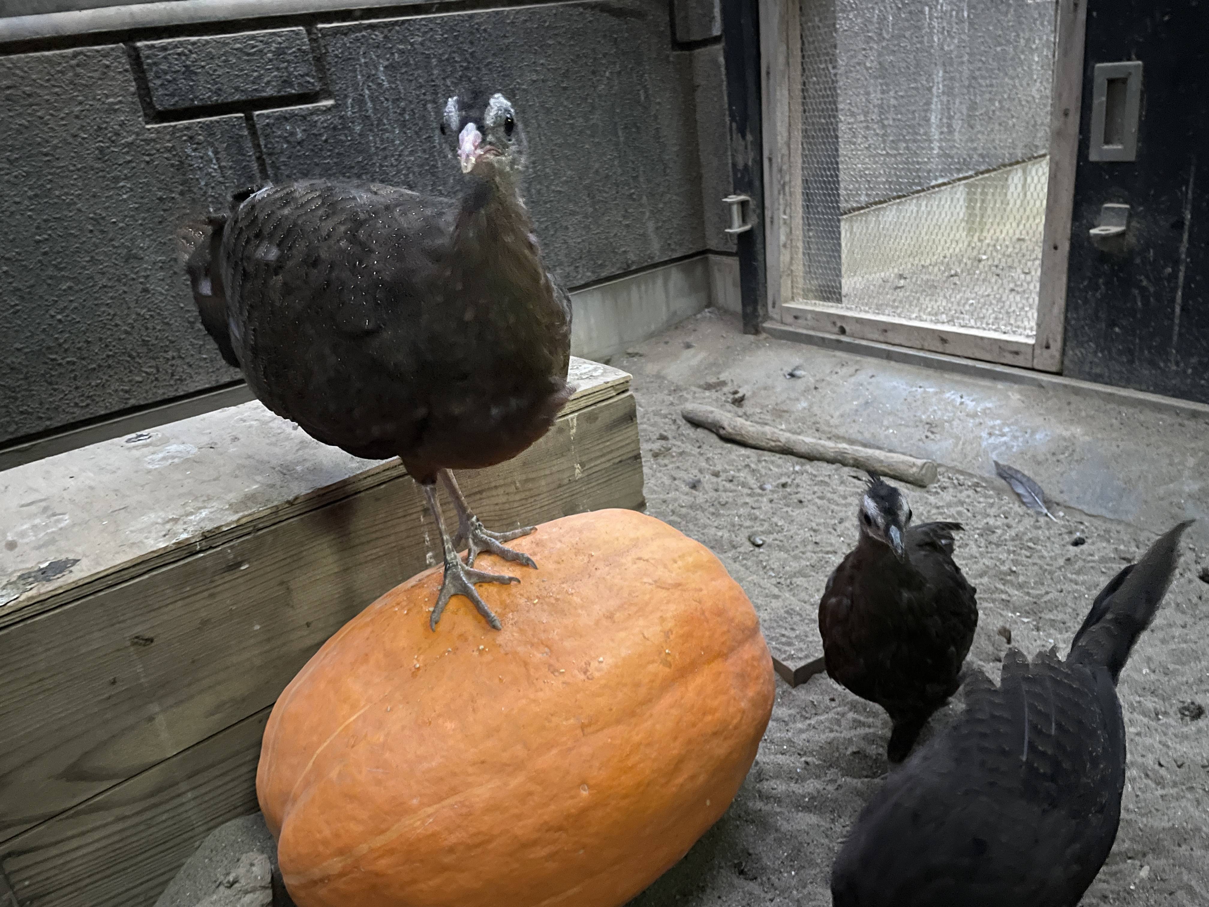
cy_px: 454
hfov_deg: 67.3
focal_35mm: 26
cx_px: 604
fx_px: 908
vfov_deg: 53.1
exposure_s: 1/8
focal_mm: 4.2
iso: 500
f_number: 1.6
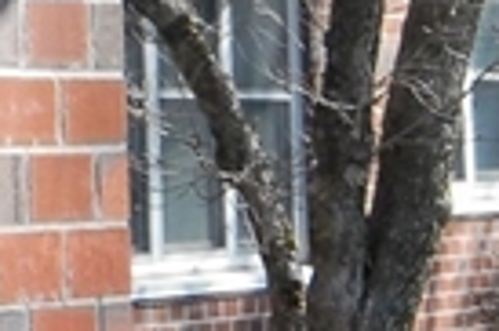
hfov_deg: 8.3
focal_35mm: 225
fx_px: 3115
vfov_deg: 6.0
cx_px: -761
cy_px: -196
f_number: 10
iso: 500
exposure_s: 1/160
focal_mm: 20
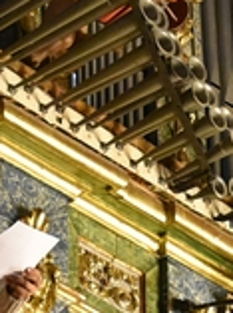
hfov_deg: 5.2
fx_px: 2541
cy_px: 383
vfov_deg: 7.0
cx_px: 350
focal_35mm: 282
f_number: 4.2
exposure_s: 1/60
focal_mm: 34
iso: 3600
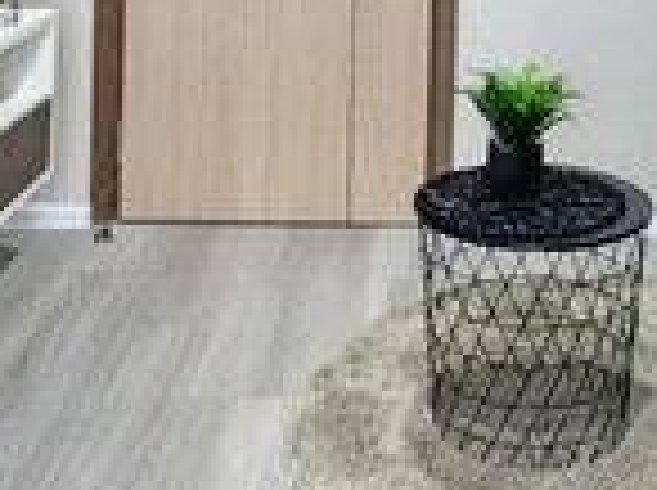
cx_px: 526
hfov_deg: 32.9
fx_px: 1080
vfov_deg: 22.1
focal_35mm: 57
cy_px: -202
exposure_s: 1/33
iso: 500
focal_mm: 2.2
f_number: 2.2
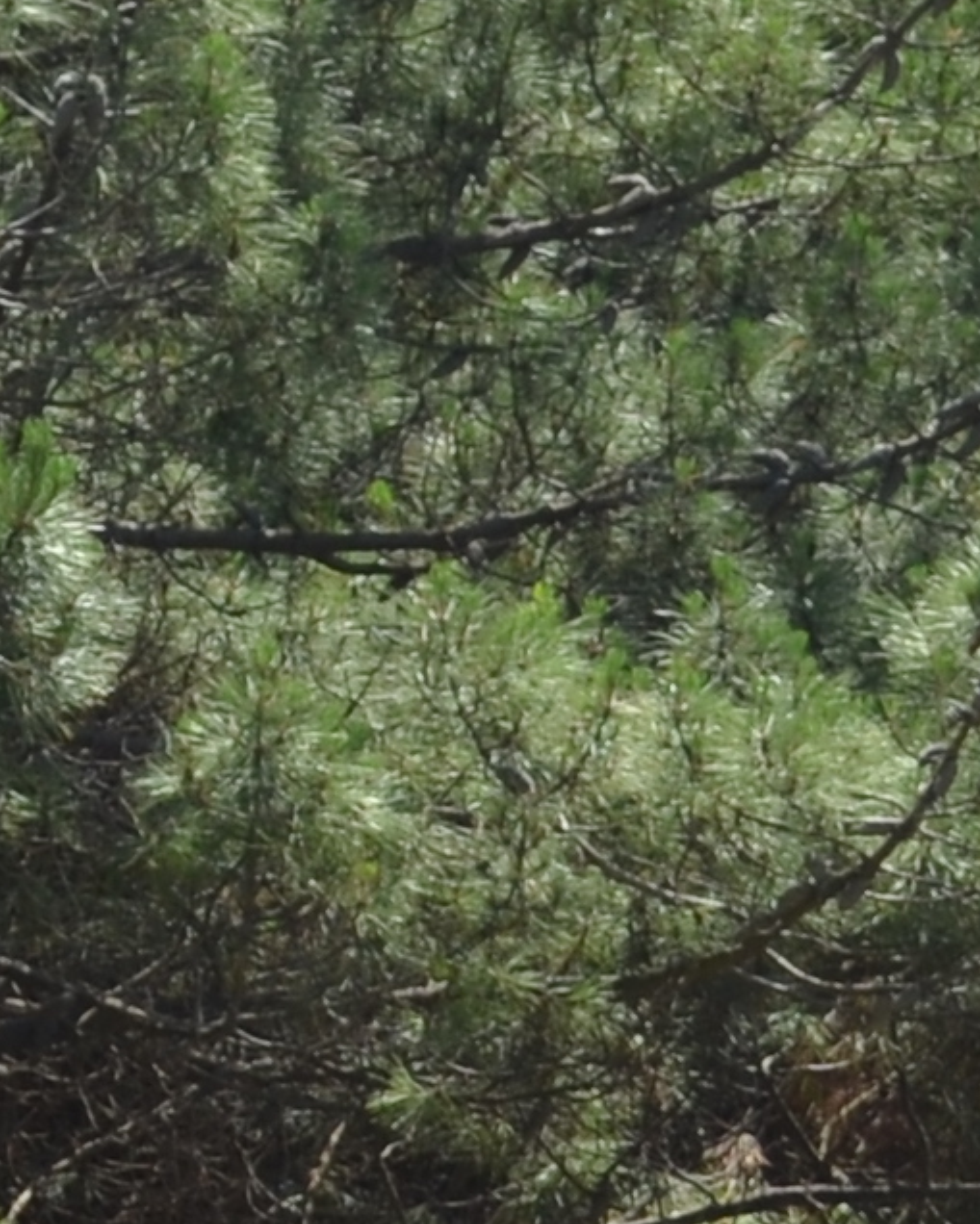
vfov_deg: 5.2
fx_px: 13411
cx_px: -208
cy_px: 2227
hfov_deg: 4.2
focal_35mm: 370
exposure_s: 1/400
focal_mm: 34
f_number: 5.6
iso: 100
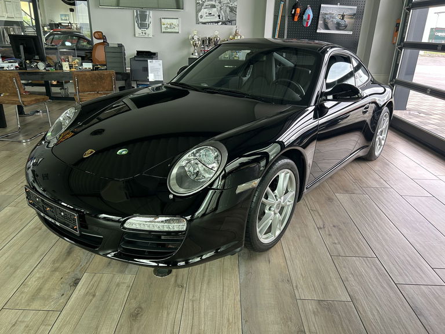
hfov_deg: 67.3
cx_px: 222
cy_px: 167
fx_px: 334
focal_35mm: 26
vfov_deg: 53.1
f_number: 1.5
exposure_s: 1/100
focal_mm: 5.7
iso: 125
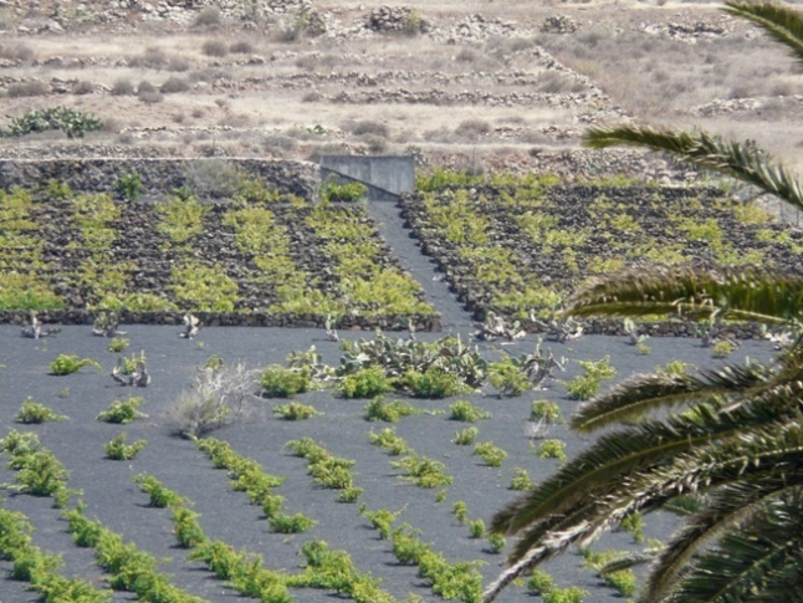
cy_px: 302
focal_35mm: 504
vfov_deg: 3.0
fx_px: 11696
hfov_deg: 3.9
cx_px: 402
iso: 100
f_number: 5
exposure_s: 1/200
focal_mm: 82.8
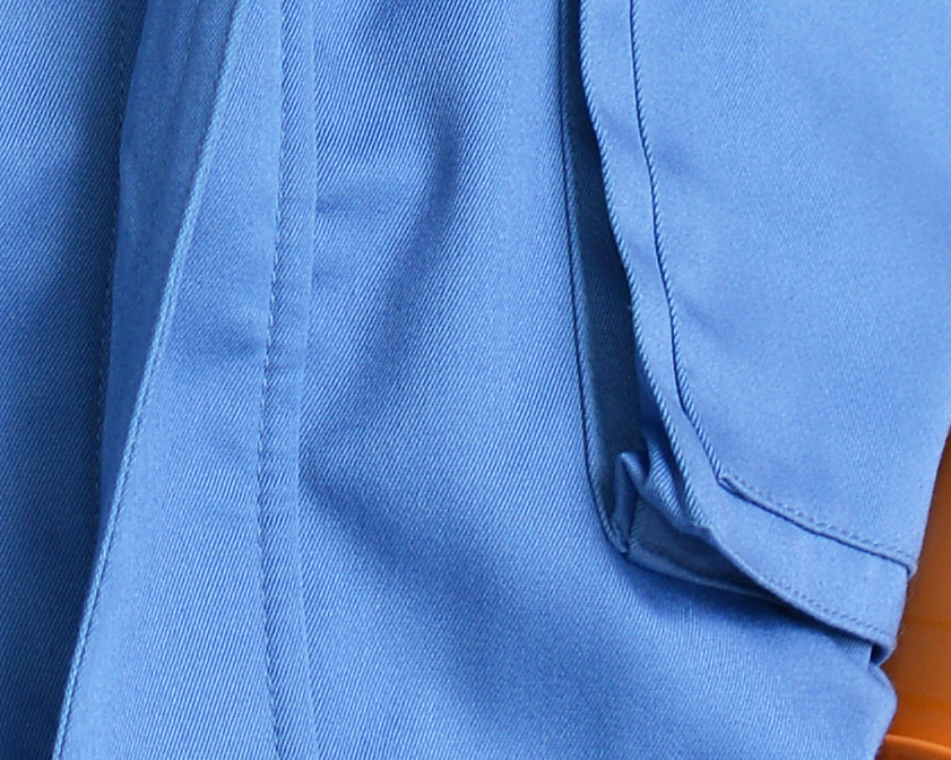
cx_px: -110
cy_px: -1414
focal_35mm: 411
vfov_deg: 3.7
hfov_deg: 4.7
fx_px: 11563
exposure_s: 1/100
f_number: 4
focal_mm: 50
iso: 125
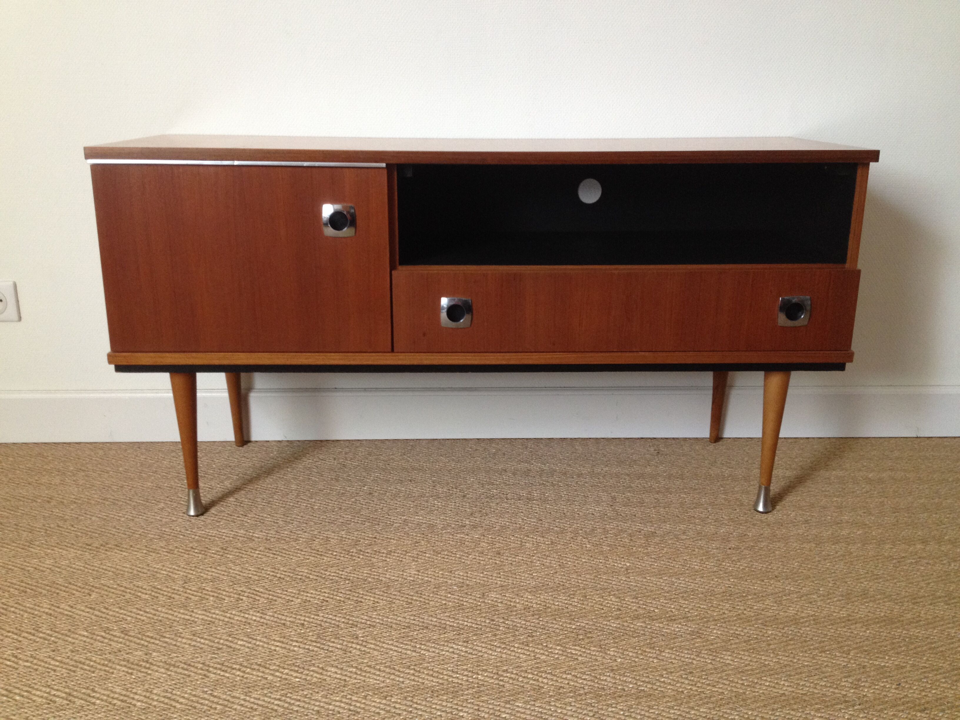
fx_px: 971
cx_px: 480
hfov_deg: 52.6
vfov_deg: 40.7
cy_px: 360
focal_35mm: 35
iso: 160
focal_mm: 4.28
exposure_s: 1/20
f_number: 2.4
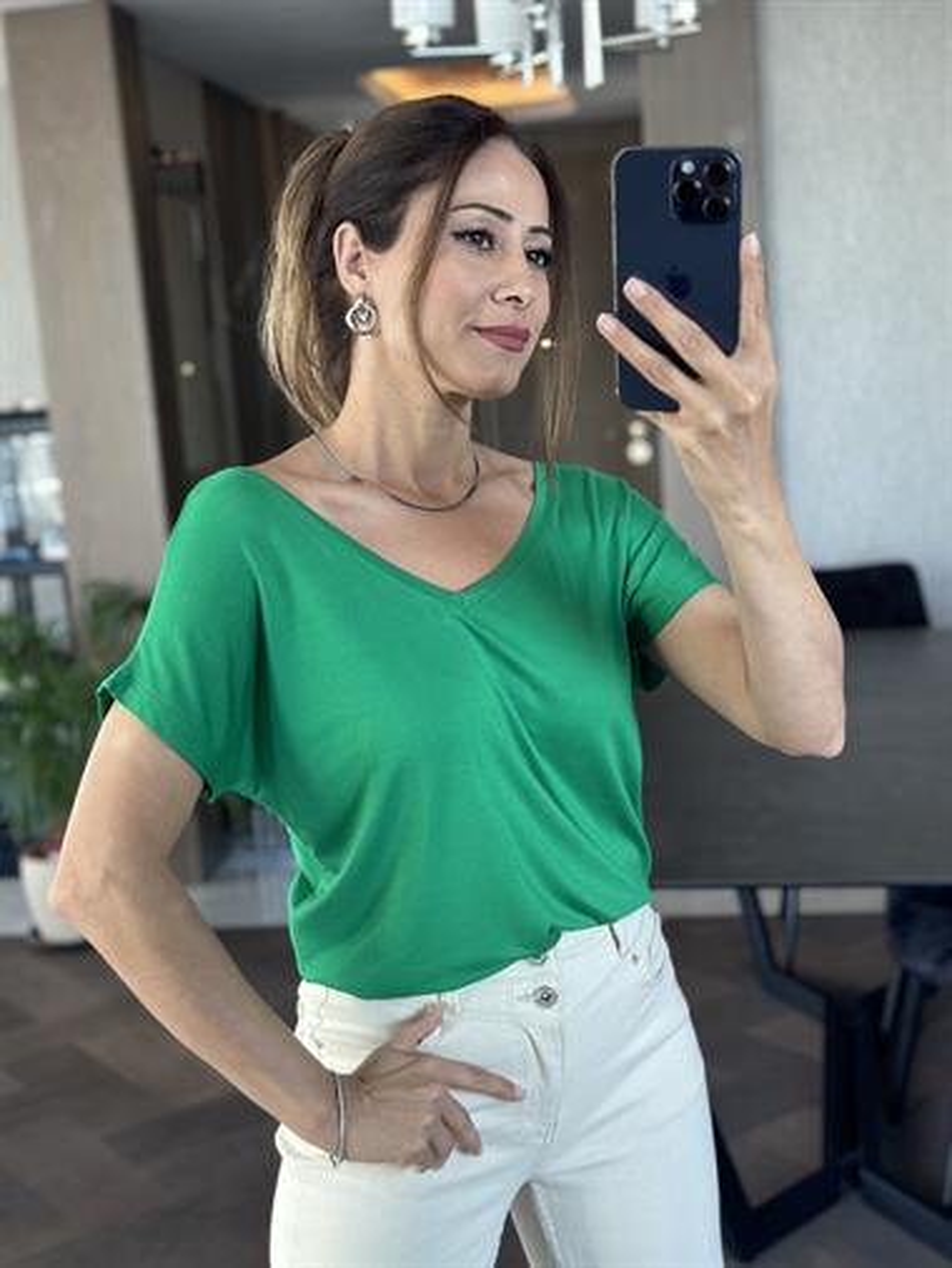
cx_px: 476
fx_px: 1759
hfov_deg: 30.3
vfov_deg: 39.6
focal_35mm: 48
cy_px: 634
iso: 125
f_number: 1.78
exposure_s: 1/60
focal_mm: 6.86
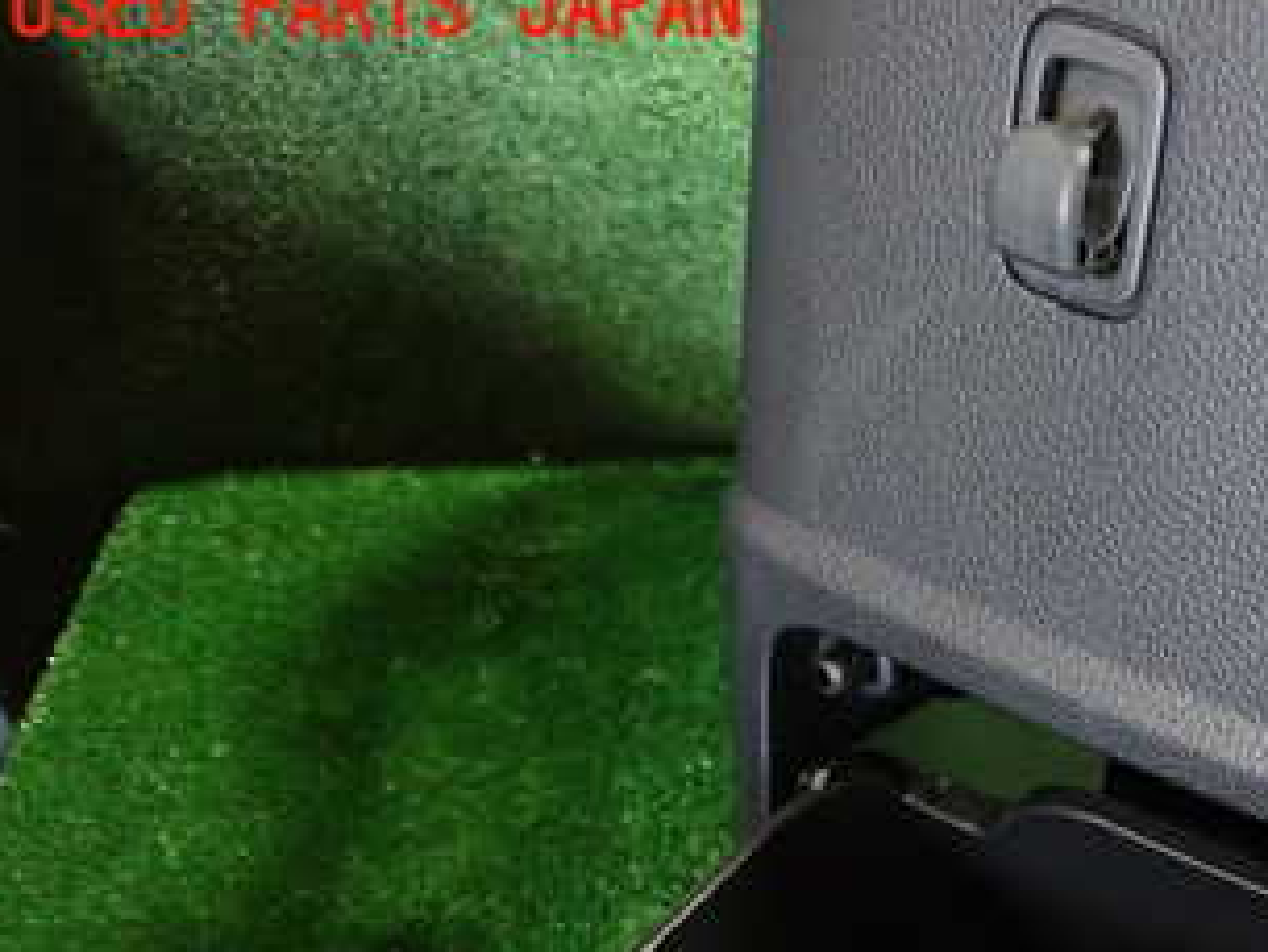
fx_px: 2162
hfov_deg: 30.6
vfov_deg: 24.0
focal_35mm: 59
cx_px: 1235
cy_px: 894
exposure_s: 1/30
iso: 400
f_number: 2.3
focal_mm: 5.4
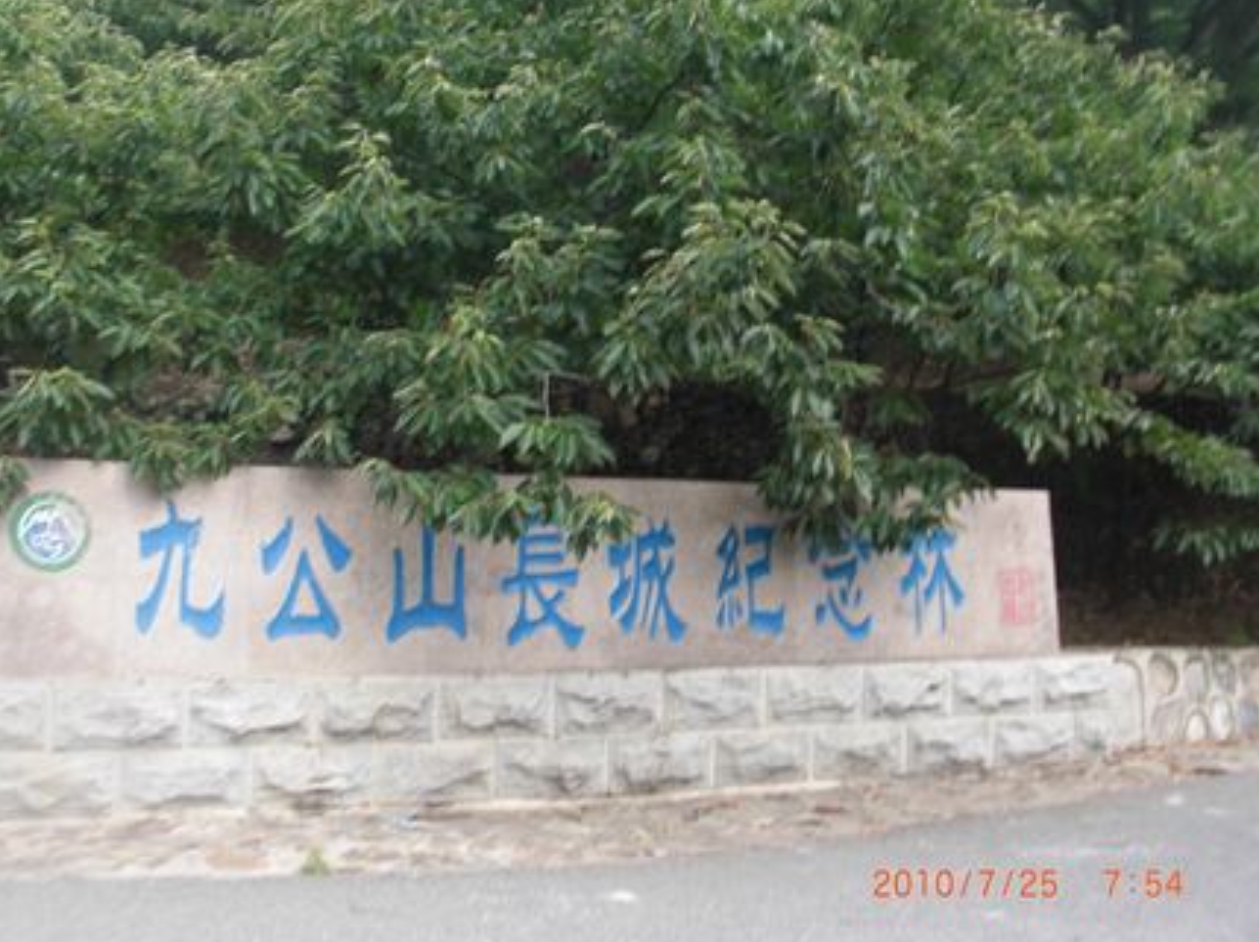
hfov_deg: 44.7
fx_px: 1526
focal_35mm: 42
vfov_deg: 34.3
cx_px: 540
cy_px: 445
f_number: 2.8
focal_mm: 6.3
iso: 50
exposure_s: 1/160
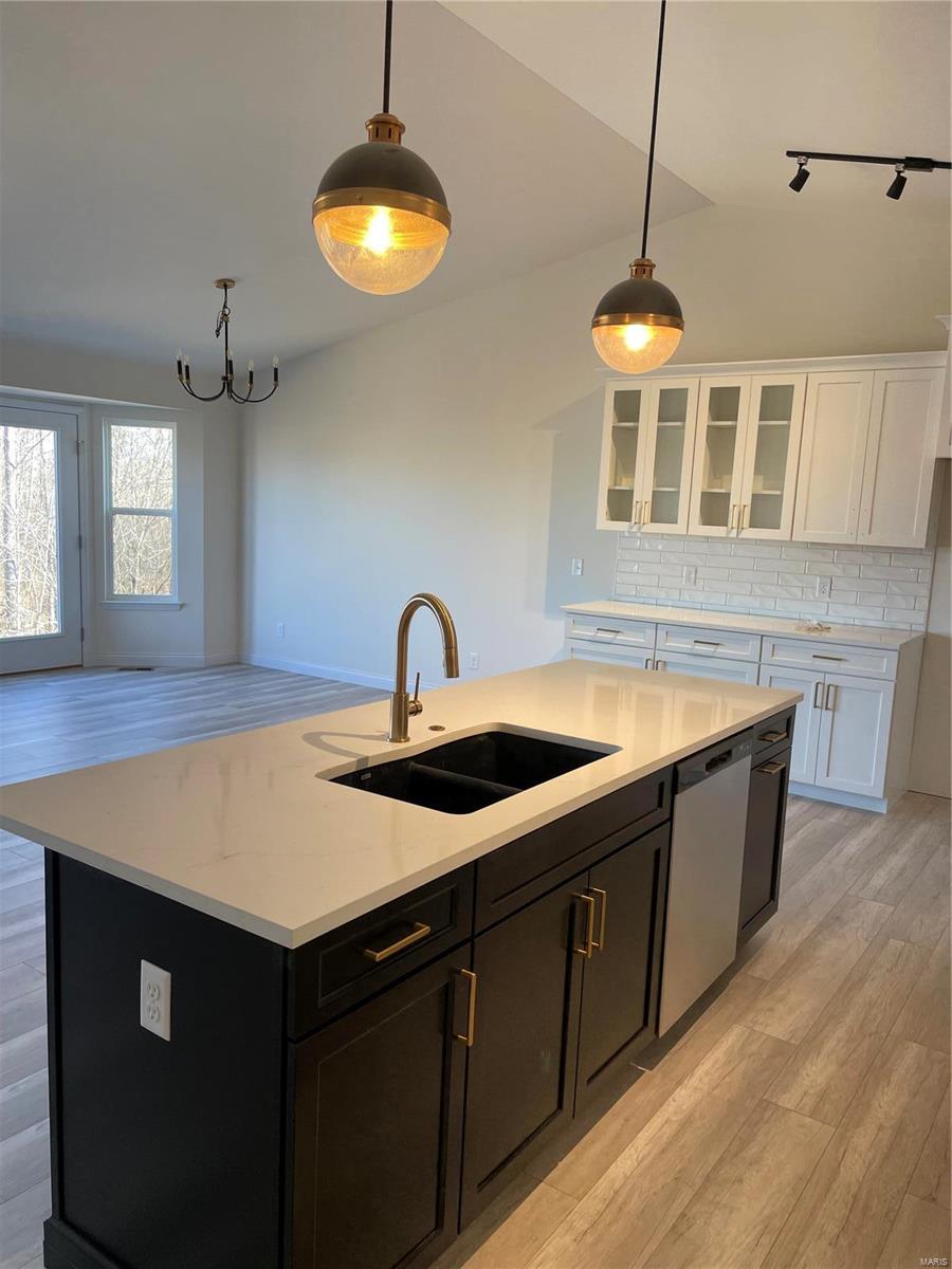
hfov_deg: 53.1
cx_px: 476
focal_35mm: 26
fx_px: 953
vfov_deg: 67.3
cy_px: 634
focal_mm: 4.2
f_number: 1.6
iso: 64
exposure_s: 1/120
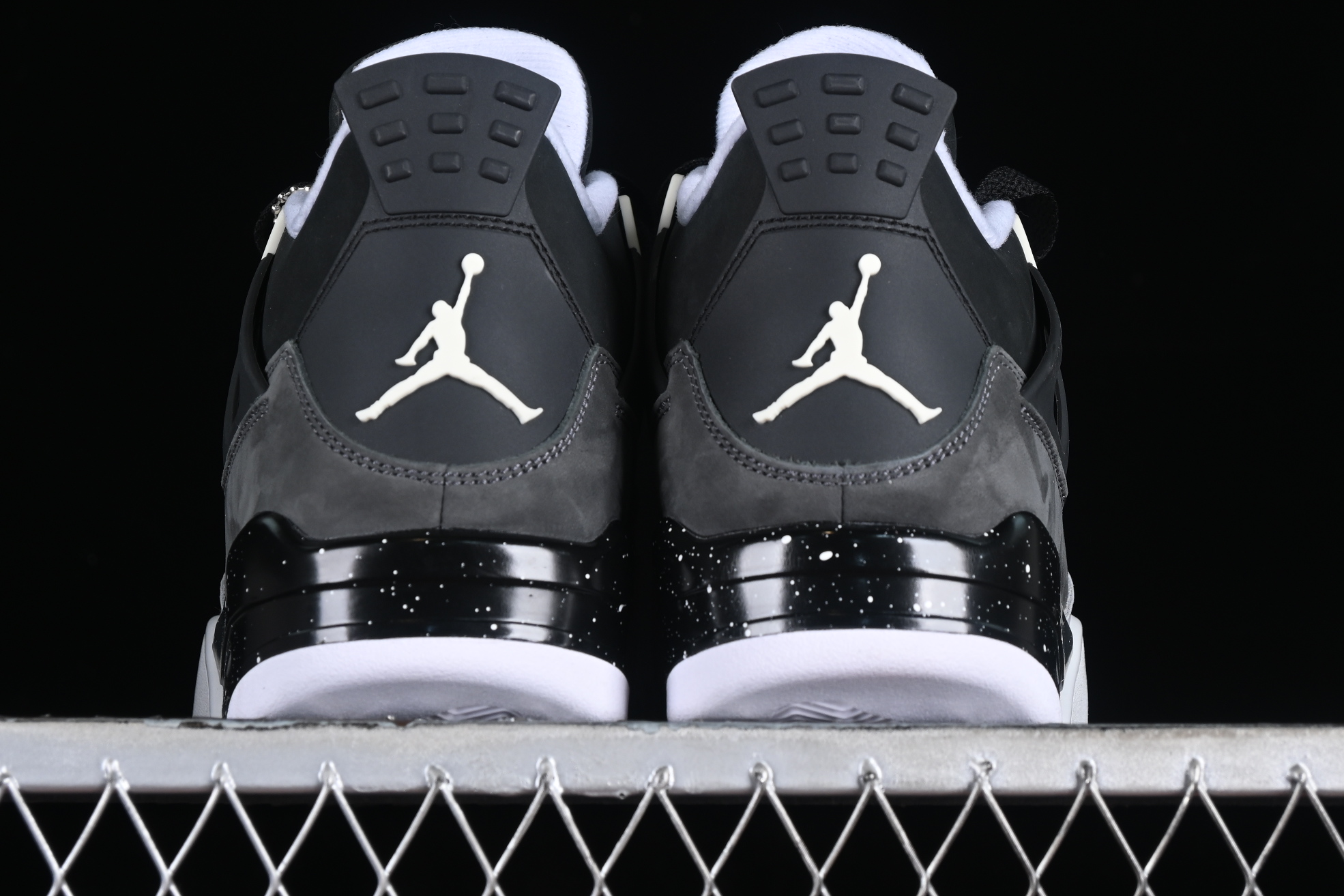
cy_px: 334
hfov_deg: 19.3
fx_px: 3957
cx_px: 677
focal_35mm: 106
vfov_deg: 12.9
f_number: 6.3
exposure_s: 1/60
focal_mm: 50
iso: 160
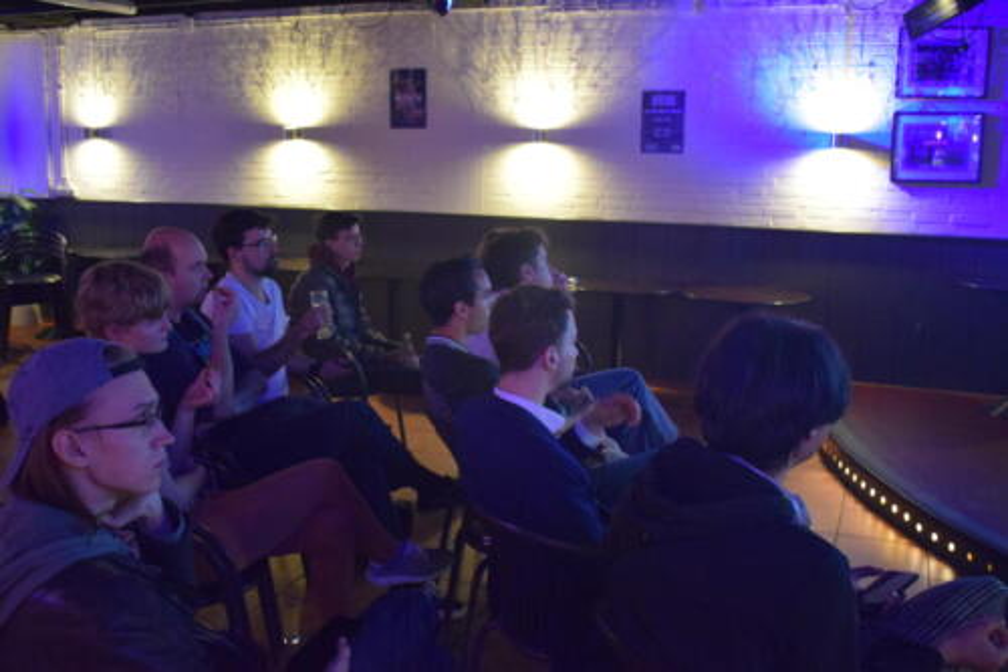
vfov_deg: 36.8
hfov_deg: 53.1
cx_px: 504
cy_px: 336
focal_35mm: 36
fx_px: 1008
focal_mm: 24
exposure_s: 1/60
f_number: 3.8
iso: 5600
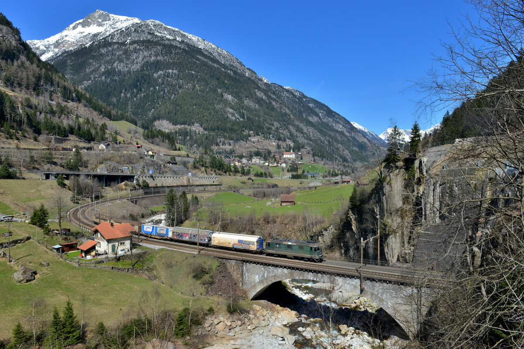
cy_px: 174
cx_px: 262
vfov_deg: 49.5
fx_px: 378
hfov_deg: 69.4
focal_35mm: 26
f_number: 10
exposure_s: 1/1000
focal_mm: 26
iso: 400
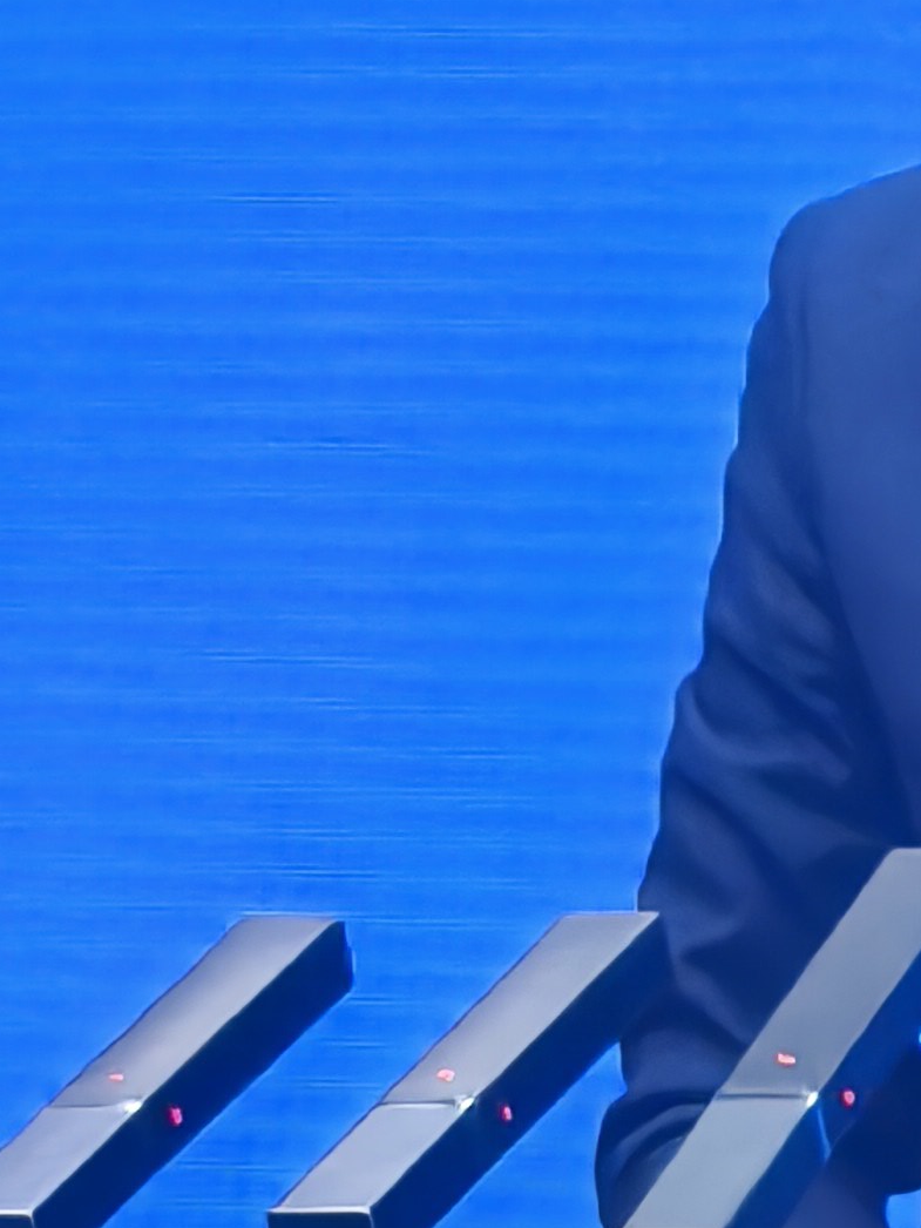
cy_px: 1120
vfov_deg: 1.6
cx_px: 957
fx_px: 43865
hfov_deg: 1.2
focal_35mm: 1237
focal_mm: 15
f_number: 2.1
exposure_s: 1/100
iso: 160
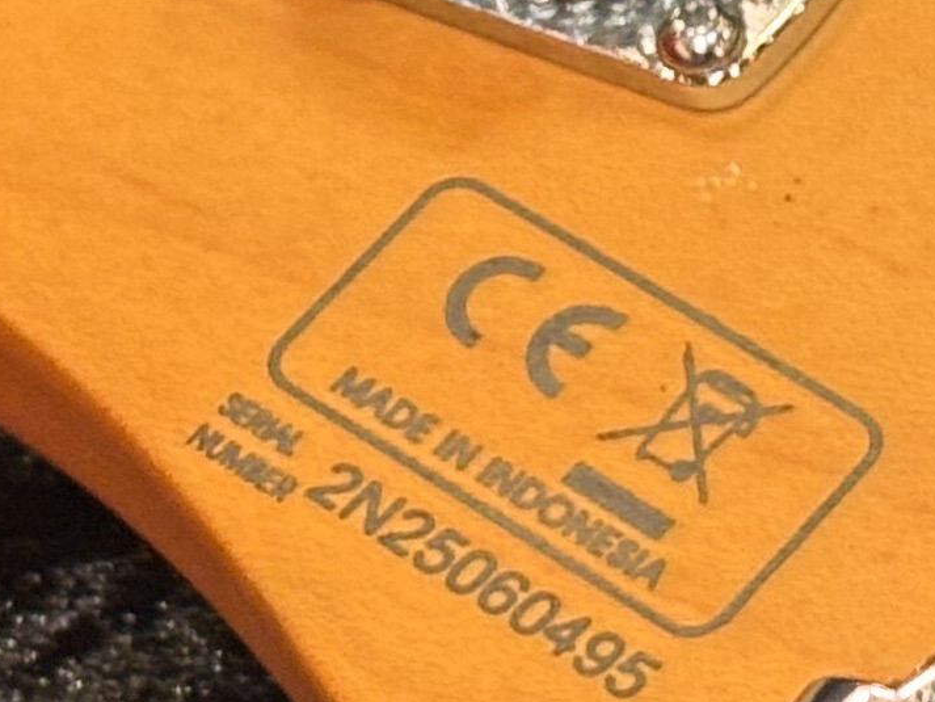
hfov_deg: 6.7
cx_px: 973
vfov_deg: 5.1
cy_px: 318
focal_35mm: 294
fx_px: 7942
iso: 100
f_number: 1.6
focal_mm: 5.96
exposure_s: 1/60
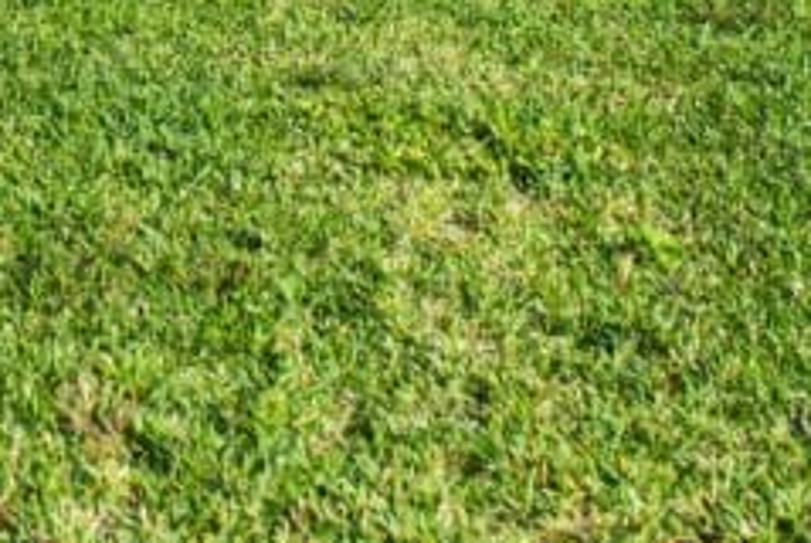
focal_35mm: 150
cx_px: -350
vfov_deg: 8.8
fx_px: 3383
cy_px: -417
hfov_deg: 13.0
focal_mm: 35
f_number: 4
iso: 100
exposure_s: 1/640
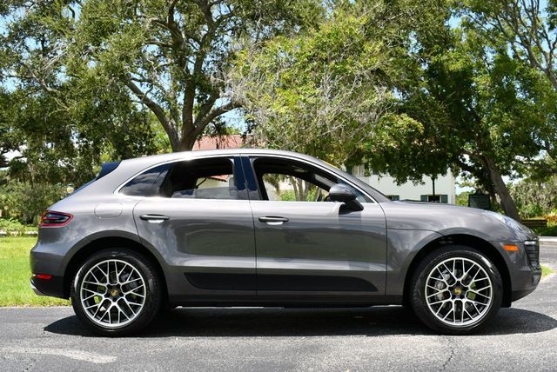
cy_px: 186
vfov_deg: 32.0
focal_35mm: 42
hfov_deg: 46.4
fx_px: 650
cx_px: 278
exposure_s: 1/250
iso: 140
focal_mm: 21
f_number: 8
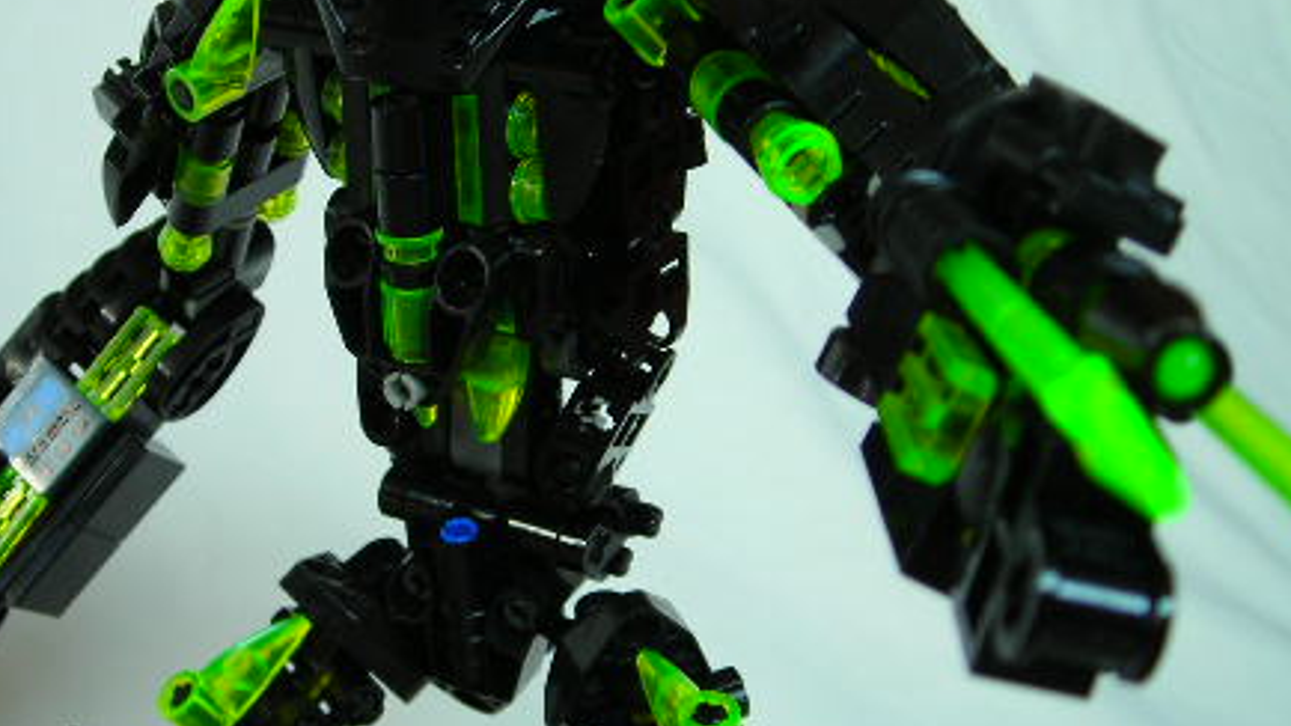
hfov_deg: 34.0
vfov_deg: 19.7
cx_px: 413
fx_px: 2088
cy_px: 405
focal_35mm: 61
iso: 50
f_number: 3.2
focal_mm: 6.3
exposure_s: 1/19.7
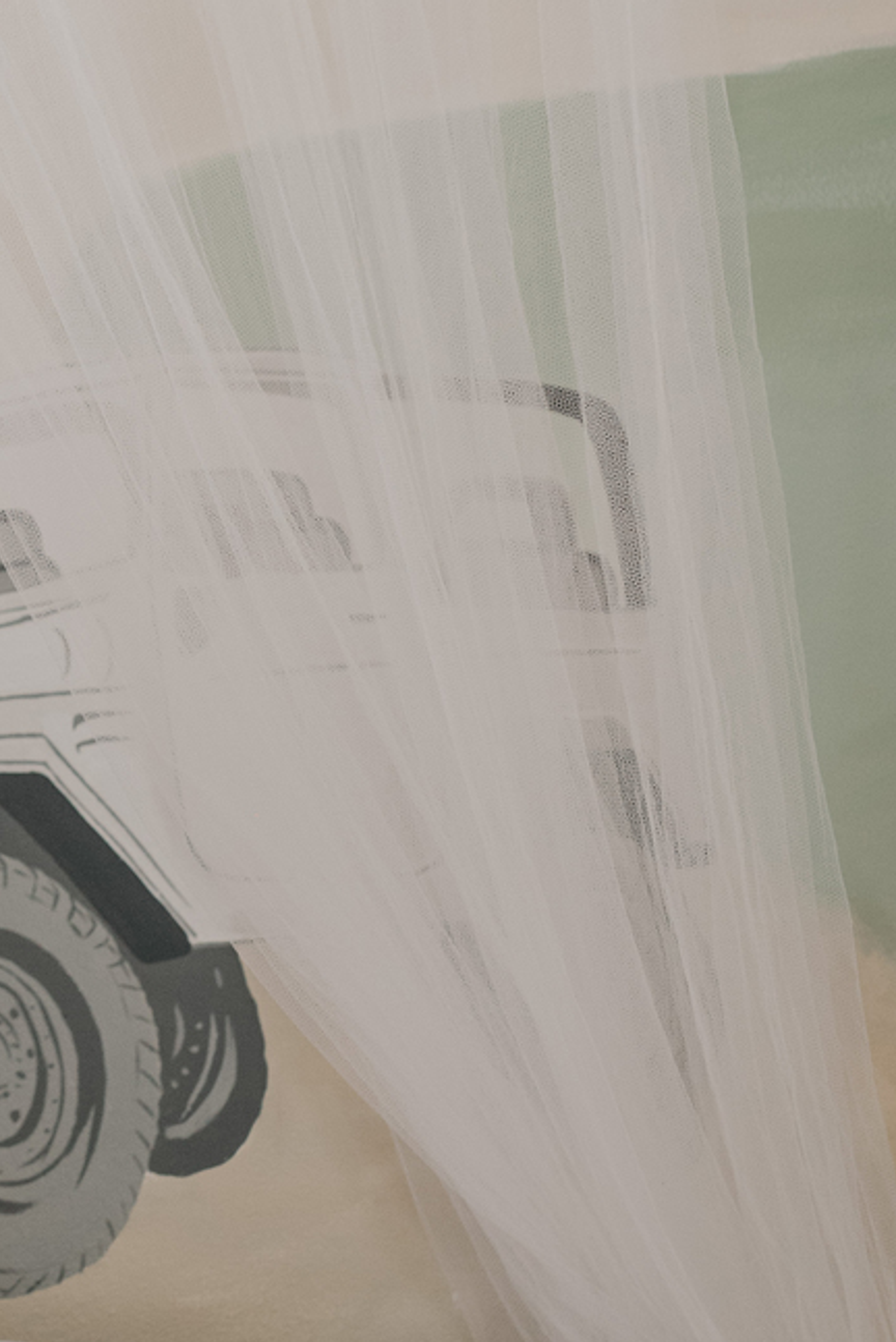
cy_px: 612
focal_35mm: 139
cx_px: -321
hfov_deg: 9.7
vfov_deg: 14.7
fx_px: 5183
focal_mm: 50
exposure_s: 1/200
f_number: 2.8
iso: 1600
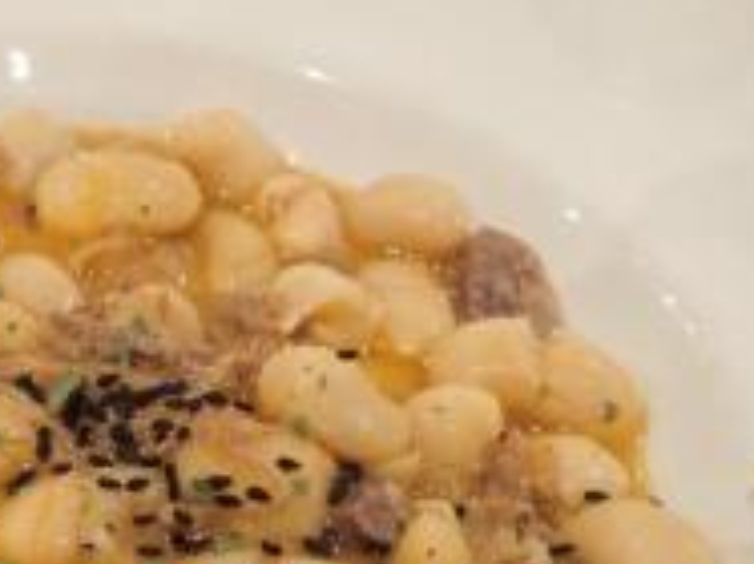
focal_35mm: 60
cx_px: 198
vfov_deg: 23.6
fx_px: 1306
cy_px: 528
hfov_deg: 31.7
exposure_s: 1/60
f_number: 2
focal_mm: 4.5
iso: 640
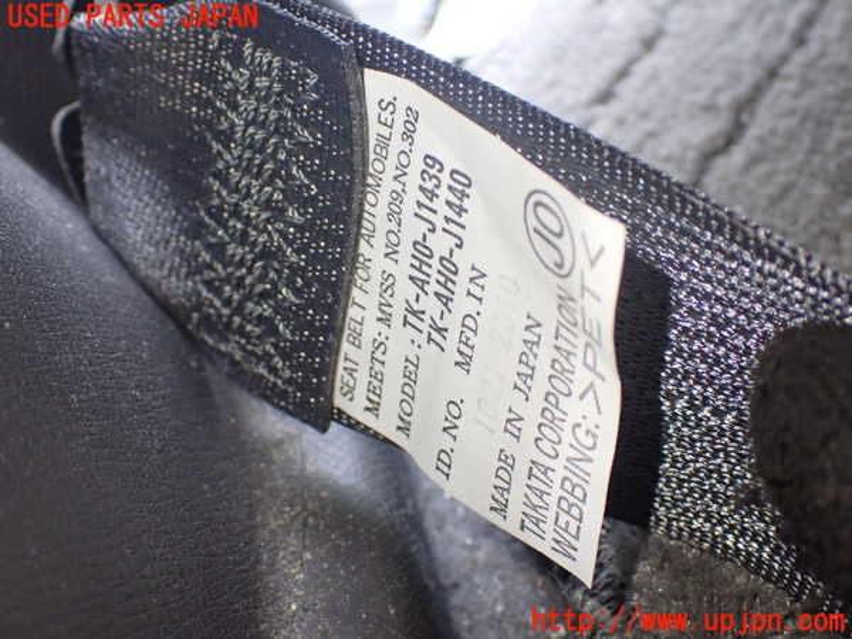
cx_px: 426
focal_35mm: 47
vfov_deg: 30.9
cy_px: 320
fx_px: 1157
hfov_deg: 40.4
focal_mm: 8.4
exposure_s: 1/80
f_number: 3.1
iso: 800
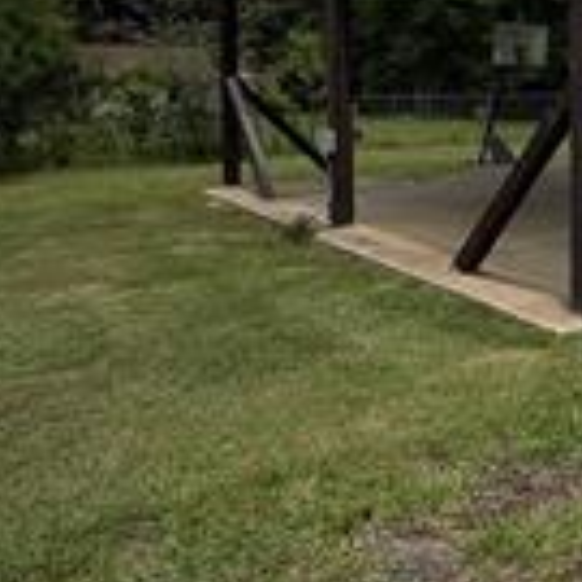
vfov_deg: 36.5
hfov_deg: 34.3
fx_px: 837
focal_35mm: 44
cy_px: 86
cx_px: 604
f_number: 2.2
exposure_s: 1/1613
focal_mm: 2.22
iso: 20
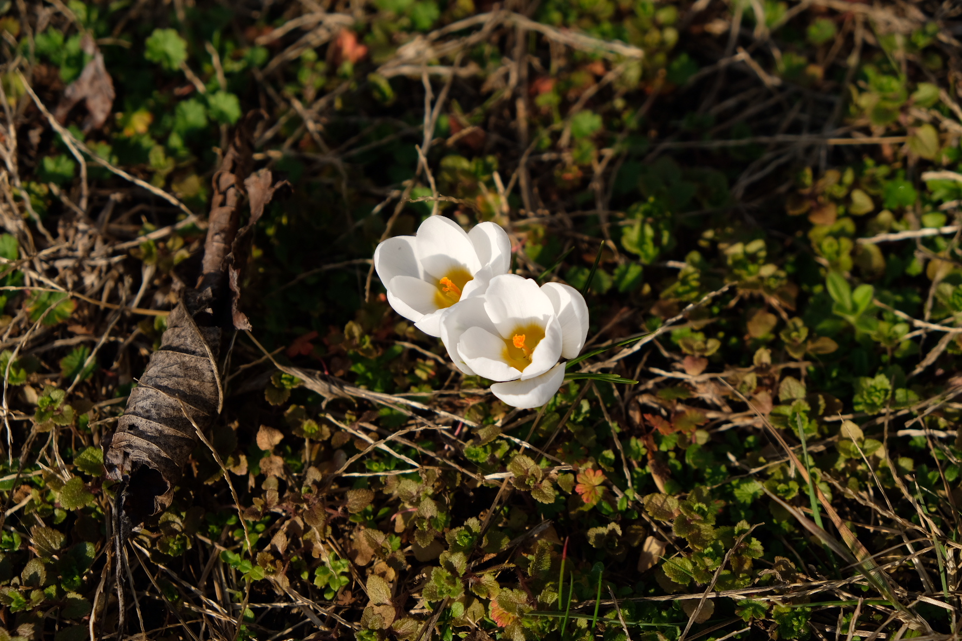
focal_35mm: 83
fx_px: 2218
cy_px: 320
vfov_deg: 16.5
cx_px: 481
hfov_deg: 24.5
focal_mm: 55
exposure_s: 1/1000
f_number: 5
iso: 200
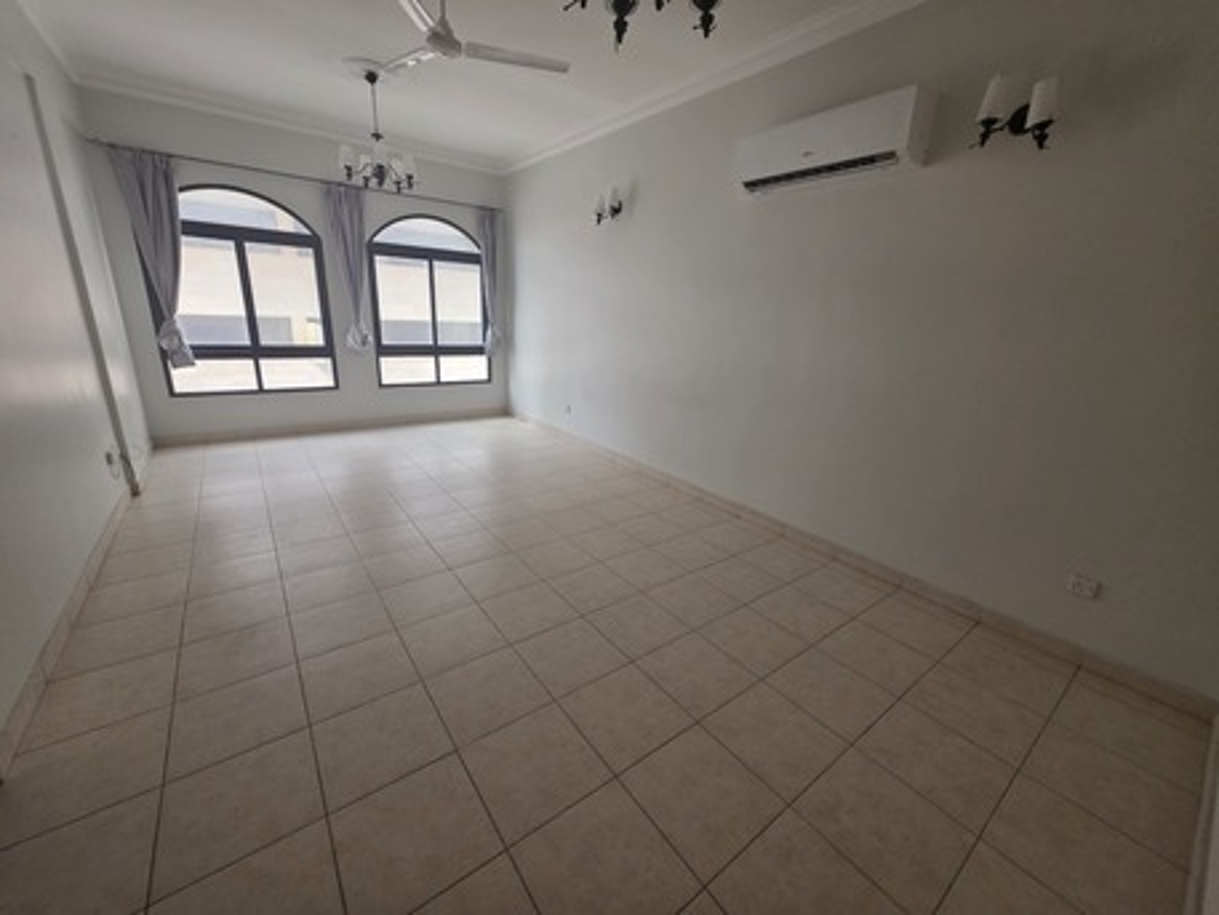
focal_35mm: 13
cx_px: 610
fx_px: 458
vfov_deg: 89.9
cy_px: 458
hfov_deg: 106.2
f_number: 1.9
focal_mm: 2.2
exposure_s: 1/100
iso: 200
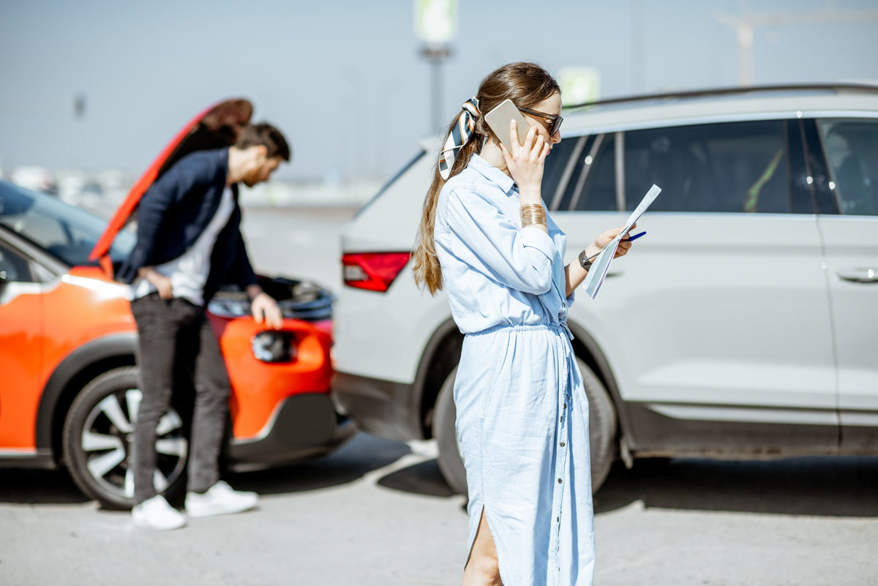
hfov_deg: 23.9
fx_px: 2074
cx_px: 439
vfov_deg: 16.1
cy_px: 293
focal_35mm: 85
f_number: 2.2
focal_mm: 85
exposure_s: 1/4000
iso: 100
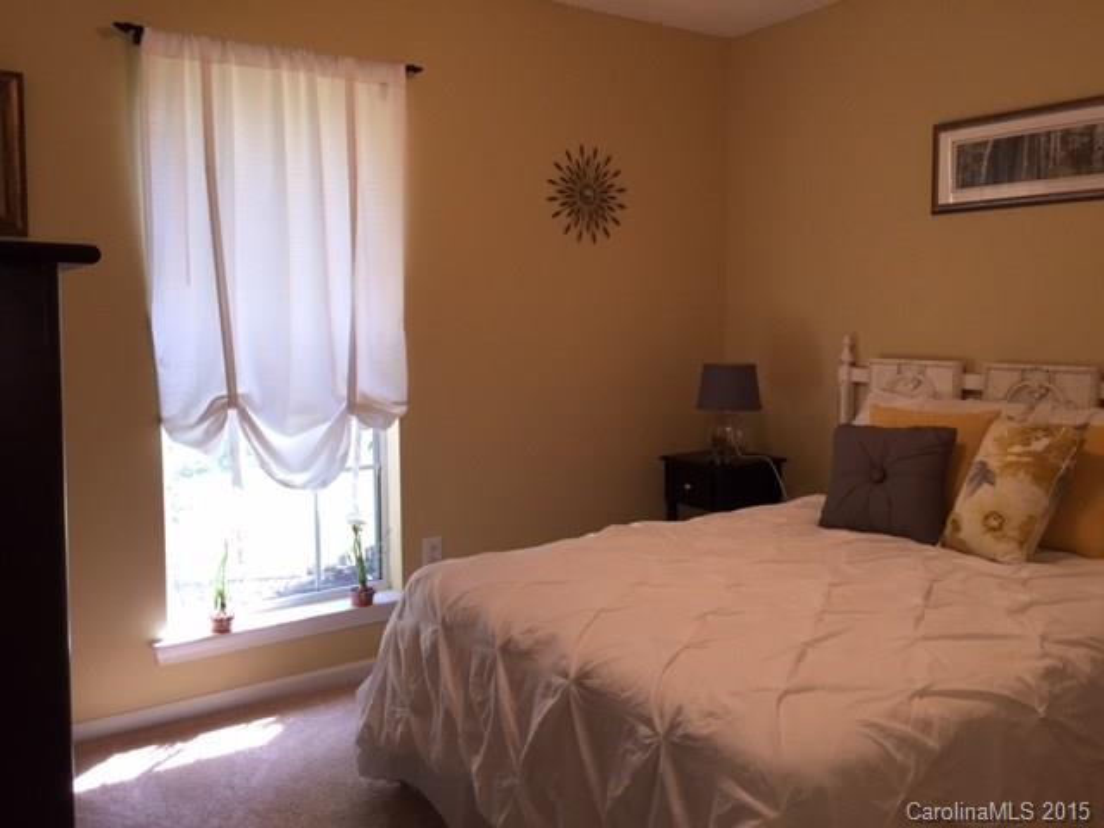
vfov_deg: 48.2
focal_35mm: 29
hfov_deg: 61.7
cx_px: 552
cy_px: 414
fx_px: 925
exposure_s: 1/60
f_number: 2.2
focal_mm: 4.15
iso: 50
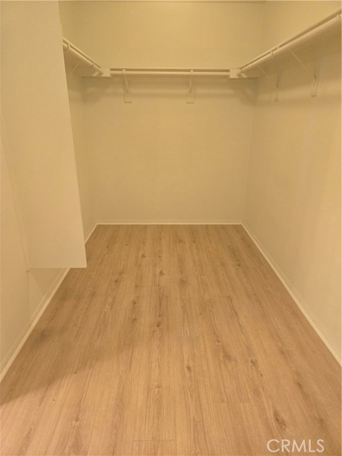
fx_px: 303
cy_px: 228
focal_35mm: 23
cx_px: 171
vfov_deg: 73.9
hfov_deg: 58.9
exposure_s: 1/120
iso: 640
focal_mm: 5.4
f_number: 1.8
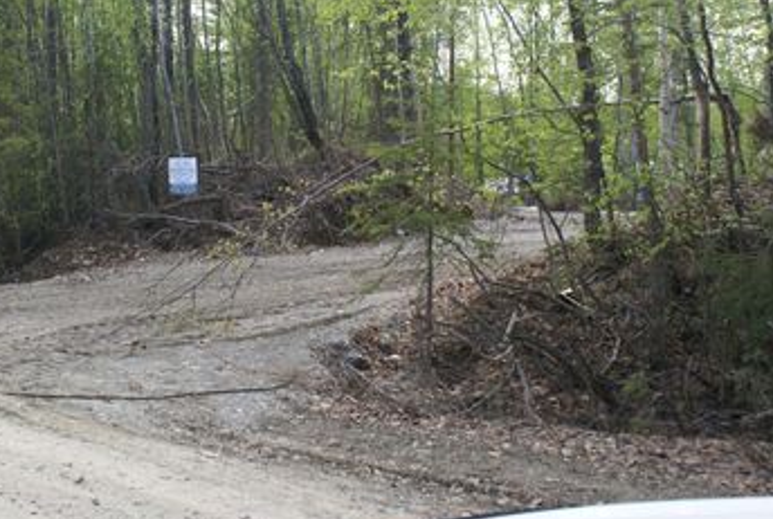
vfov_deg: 22.2
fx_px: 1313
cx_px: 258
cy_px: 156
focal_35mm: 61
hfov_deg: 32.5
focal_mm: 28
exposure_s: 1/80
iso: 100
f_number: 7.1
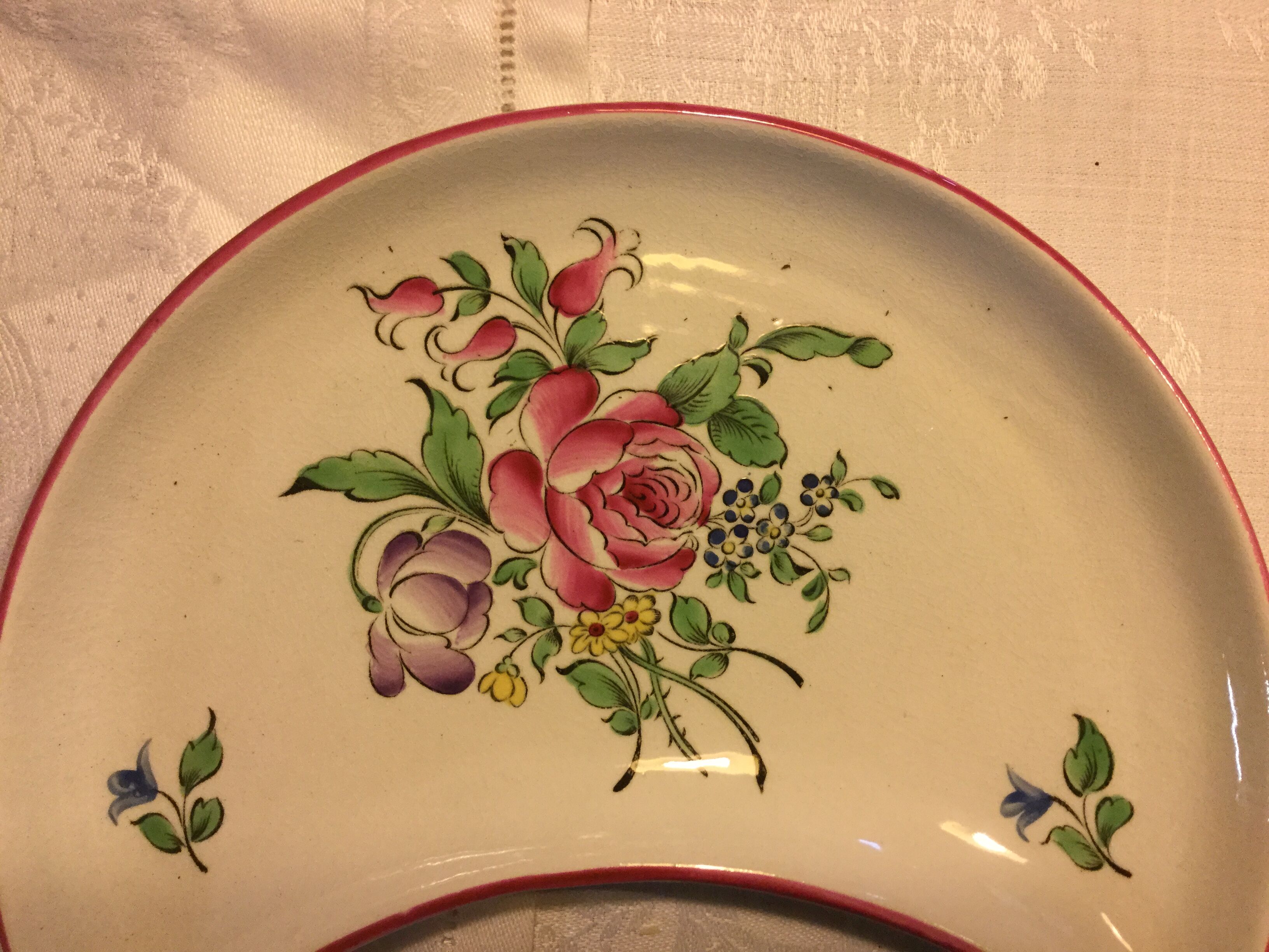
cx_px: 634
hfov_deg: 58.4
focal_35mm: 31
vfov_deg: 45.4
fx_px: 1136
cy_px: 476
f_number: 2.4
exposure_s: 1/33
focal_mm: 3.3
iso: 160
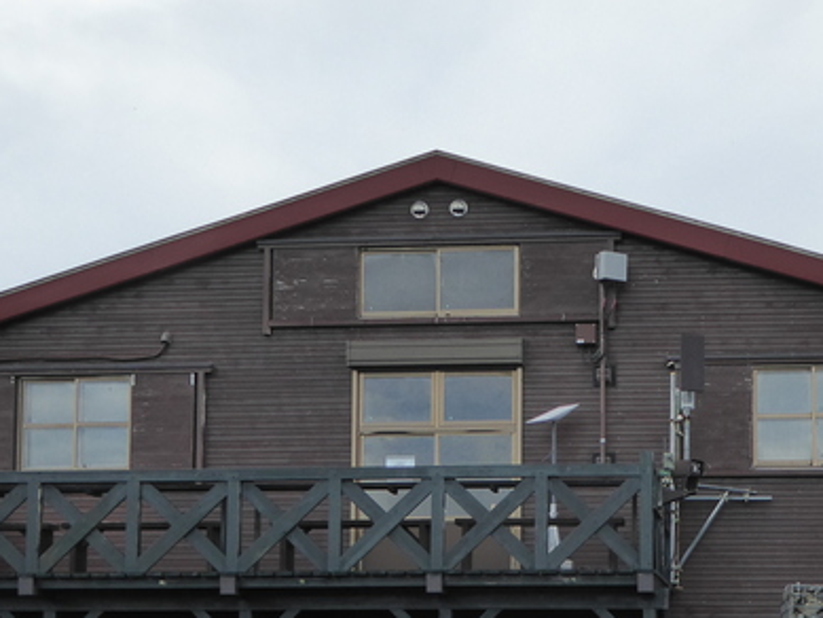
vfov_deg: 18.4
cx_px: 554
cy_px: 535
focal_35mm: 79
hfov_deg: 24.6
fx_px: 1879
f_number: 3.5
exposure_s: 1/200
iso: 200
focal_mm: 5.4
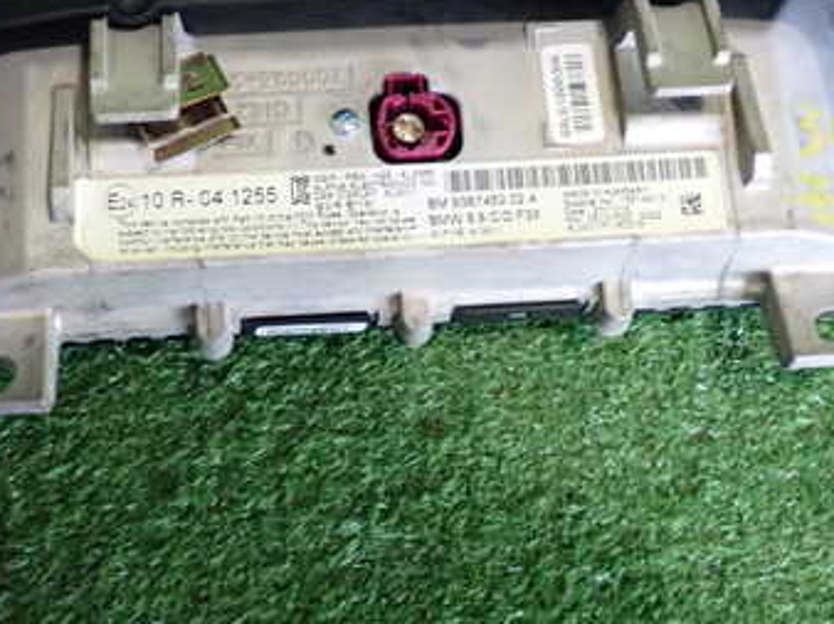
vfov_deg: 22.7
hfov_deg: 30.3
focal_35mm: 64
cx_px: 395
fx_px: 1541
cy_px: 173
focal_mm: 6.37
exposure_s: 1/40
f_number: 2.5
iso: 800
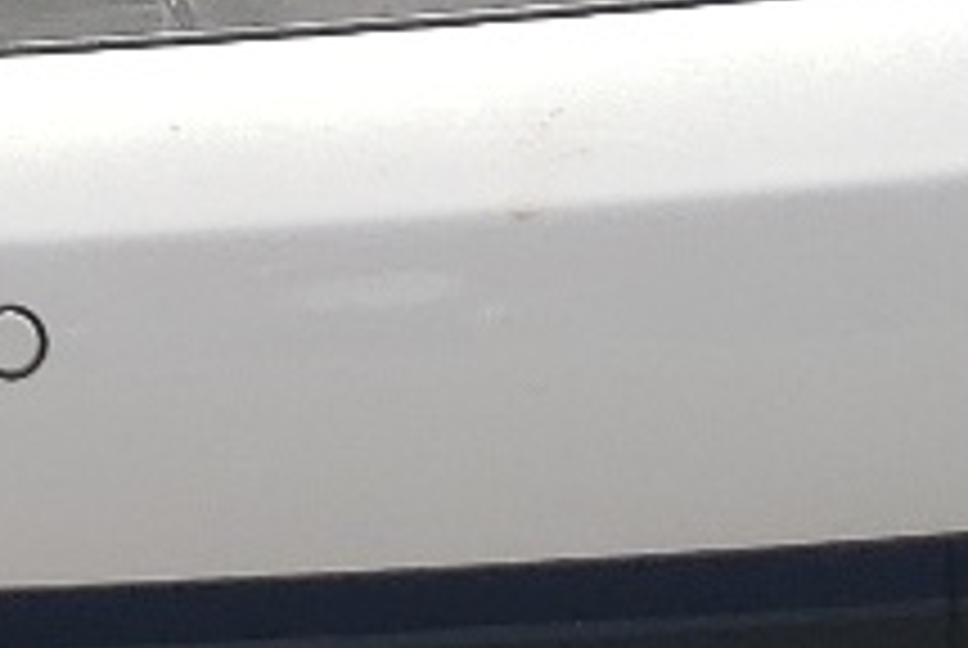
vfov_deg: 6.7
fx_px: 5412
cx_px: -747
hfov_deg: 9.7
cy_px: -603
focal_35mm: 201
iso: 50
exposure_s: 1/5000
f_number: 1.5
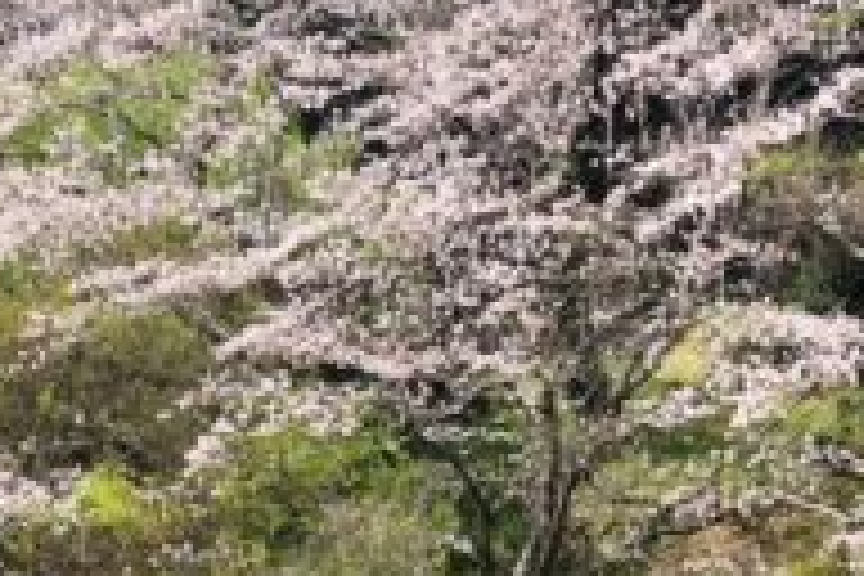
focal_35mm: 115
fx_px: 2760
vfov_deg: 11.3
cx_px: -18
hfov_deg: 17.3
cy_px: 950
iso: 20
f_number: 1.8
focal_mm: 4
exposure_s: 1/747
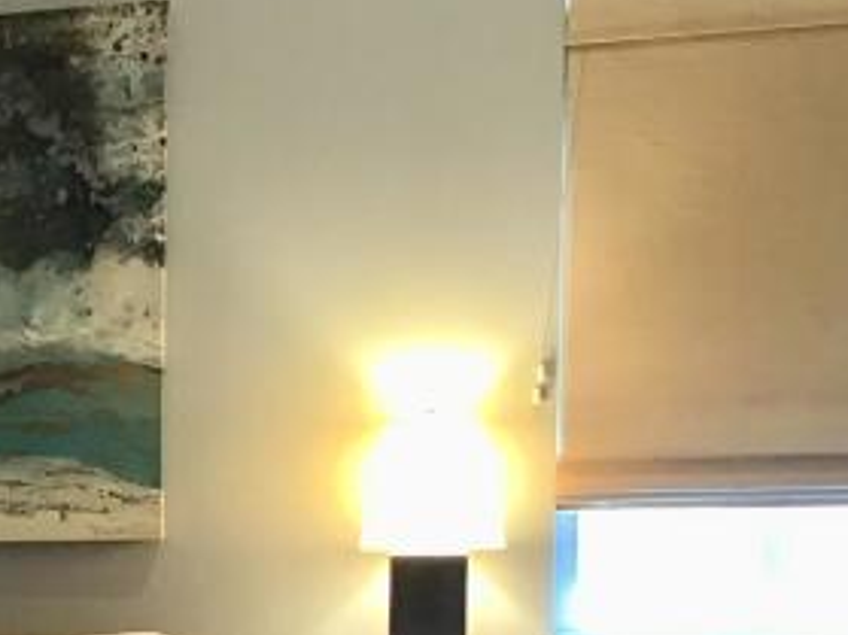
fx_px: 2179
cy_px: 741
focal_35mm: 89
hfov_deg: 19.8
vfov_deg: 16.0
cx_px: -319
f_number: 2.4
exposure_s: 1/30
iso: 100
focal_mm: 3.3
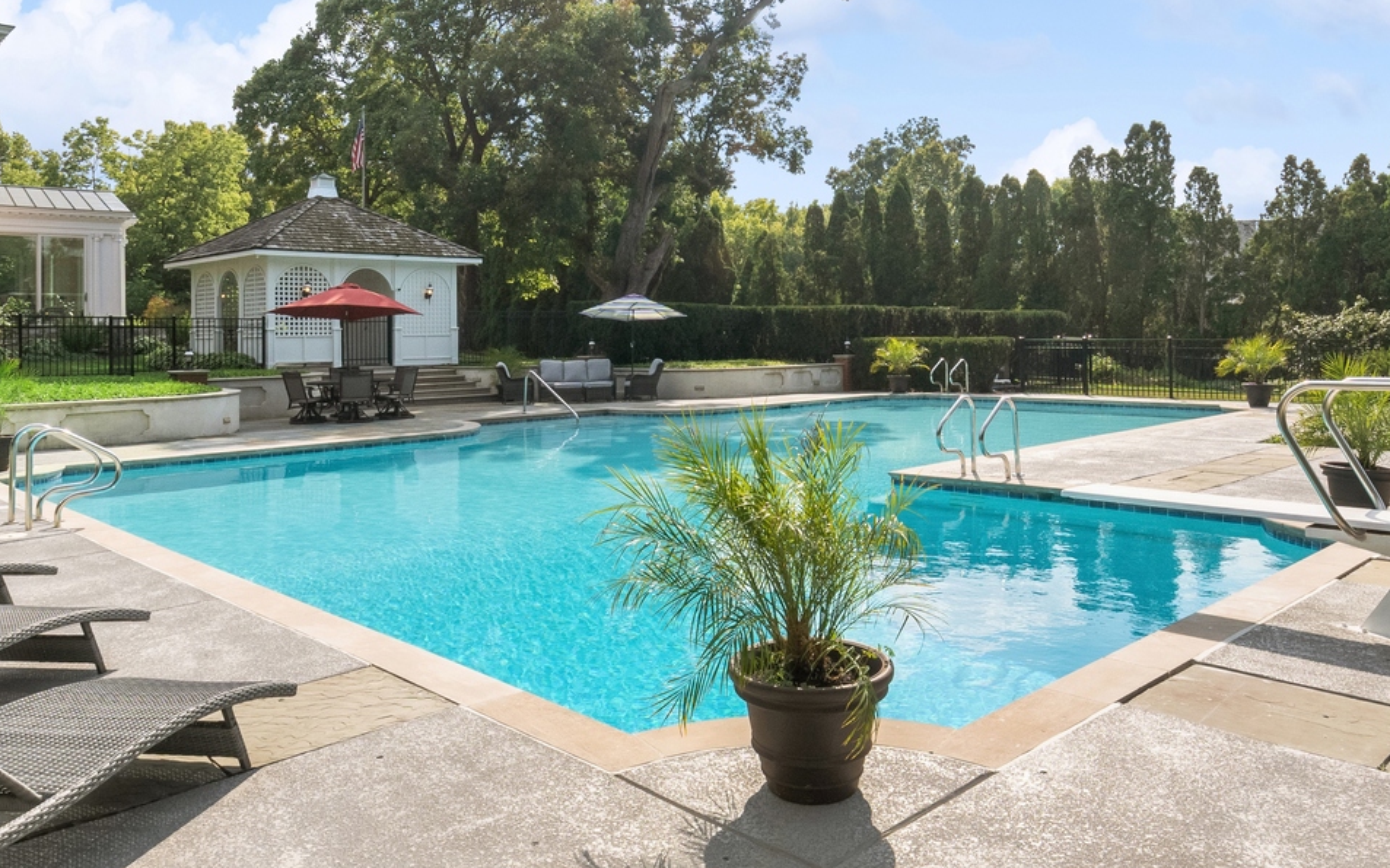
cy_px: 362
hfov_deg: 70.4
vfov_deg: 47.4
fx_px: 985
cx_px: 737
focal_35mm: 26
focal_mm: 10
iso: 200
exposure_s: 1/1250
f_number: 9
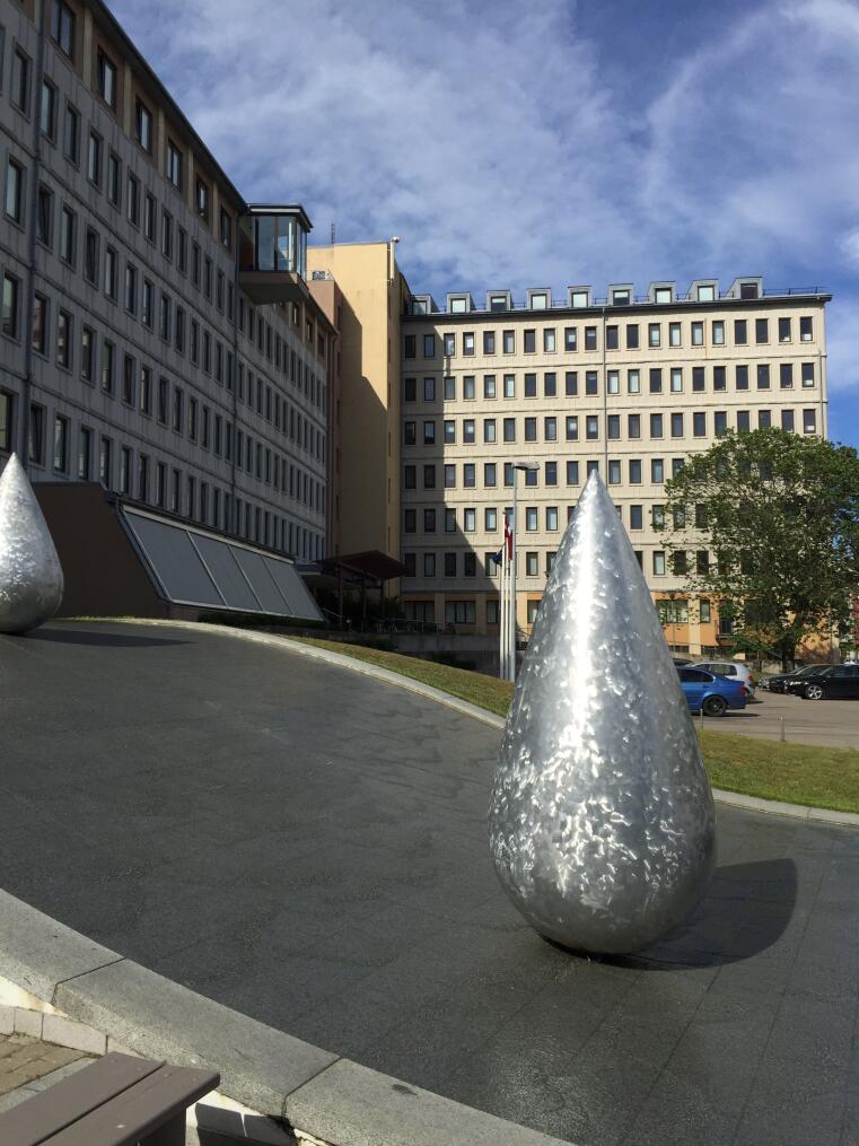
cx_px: 430
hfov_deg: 48.2
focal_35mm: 29
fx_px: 960
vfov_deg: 61.7
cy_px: 573
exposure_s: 1/4405
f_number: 2.2
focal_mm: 4.15
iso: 32
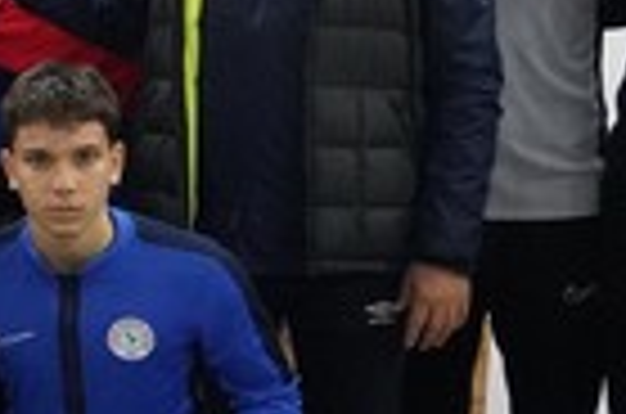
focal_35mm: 128
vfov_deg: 10.7
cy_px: 209
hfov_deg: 13.7
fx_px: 2221
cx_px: -626
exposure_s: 1/640
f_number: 2.8
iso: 12800
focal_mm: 24
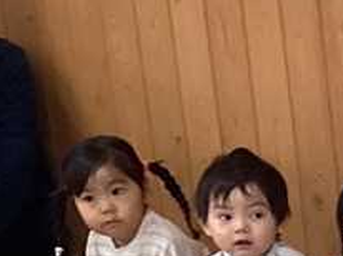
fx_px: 1910
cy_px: 437
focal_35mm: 193
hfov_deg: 9.1
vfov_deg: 7.5
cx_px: 848
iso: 160
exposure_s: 1/60
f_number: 2.4
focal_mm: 3.3
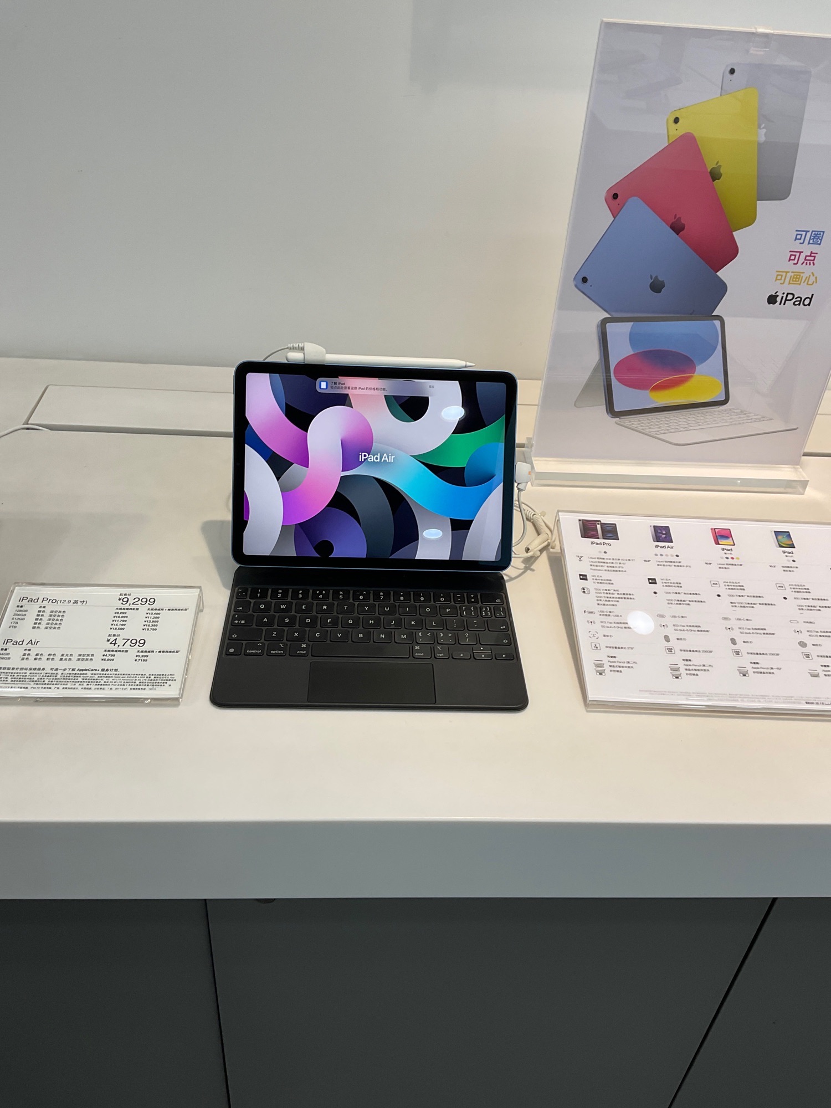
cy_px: 554
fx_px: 928
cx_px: 416
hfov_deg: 48.2
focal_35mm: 29
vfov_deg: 61.7
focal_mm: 3
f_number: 1.8
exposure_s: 1/120
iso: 32
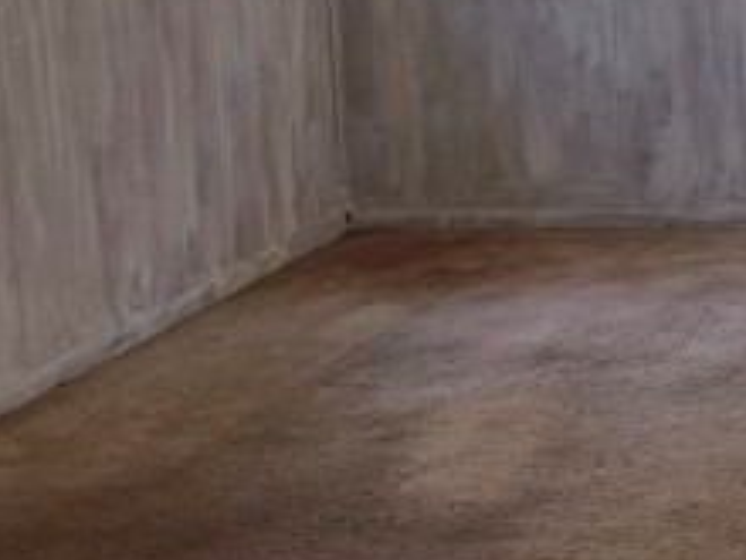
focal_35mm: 107
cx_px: 1567
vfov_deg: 13.5
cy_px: -102
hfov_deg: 14.6
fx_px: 2306
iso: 16
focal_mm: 6.3
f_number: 1.7
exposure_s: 1/60
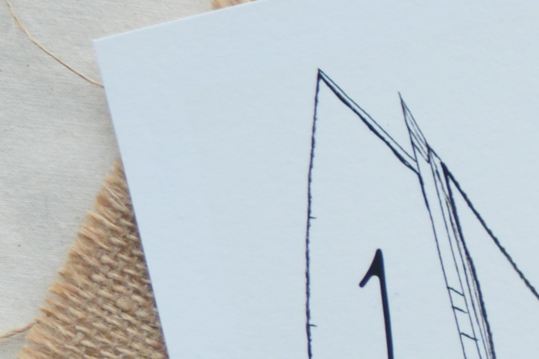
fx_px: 3393
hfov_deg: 8.1
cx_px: 1432
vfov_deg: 5.9
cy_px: 655
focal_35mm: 227
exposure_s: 1/125
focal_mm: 27
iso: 250
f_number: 5.6
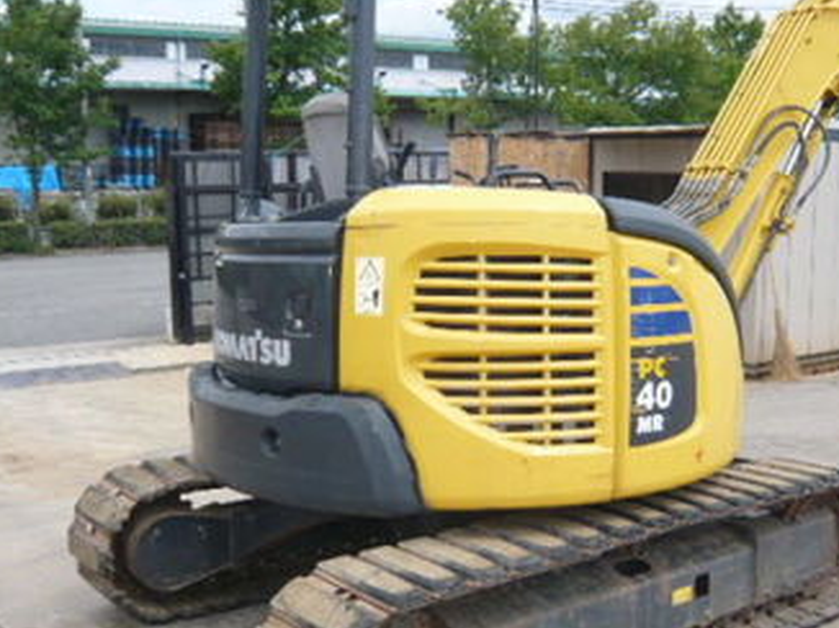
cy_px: 328
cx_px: 533
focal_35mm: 43
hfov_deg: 43.5
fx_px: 1041
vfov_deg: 33.5
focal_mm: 4.6
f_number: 2.8
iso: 100
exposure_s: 1/800
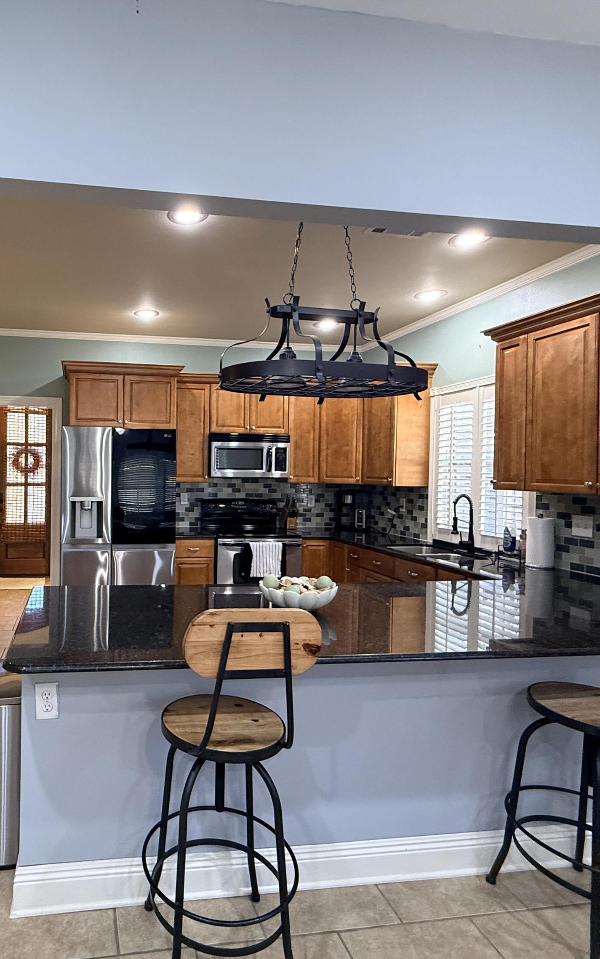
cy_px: 476
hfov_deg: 56.7
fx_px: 523
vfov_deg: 85.1
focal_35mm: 20
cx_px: 149
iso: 400
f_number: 2.2
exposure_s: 1/60
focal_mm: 2.22
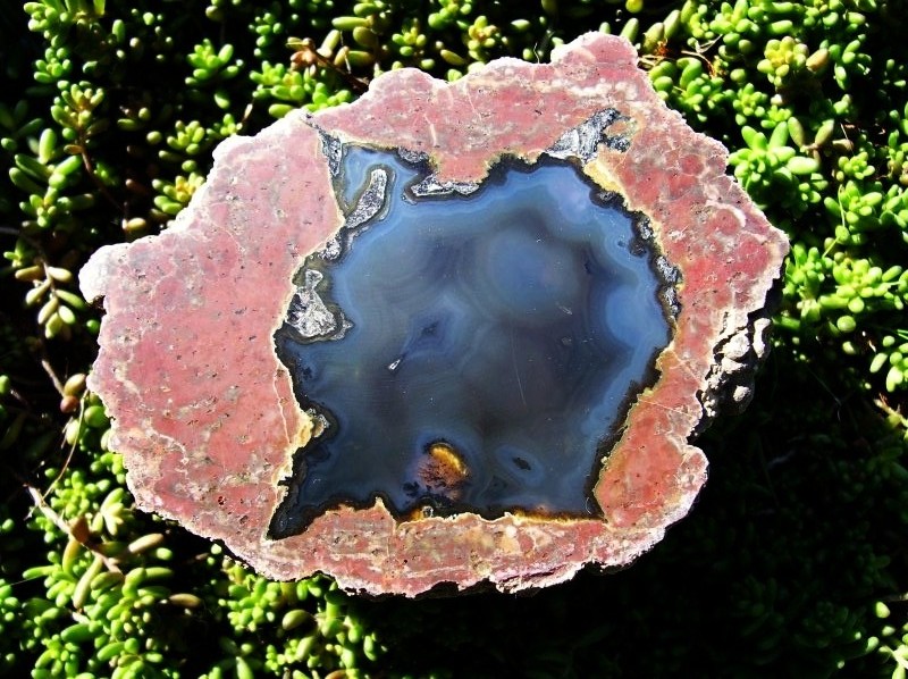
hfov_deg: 54.0
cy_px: 340
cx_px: 454
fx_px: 891
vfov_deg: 41.7
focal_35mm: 34
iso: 80
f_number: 2.7
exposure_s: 1/250
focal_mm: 5.6
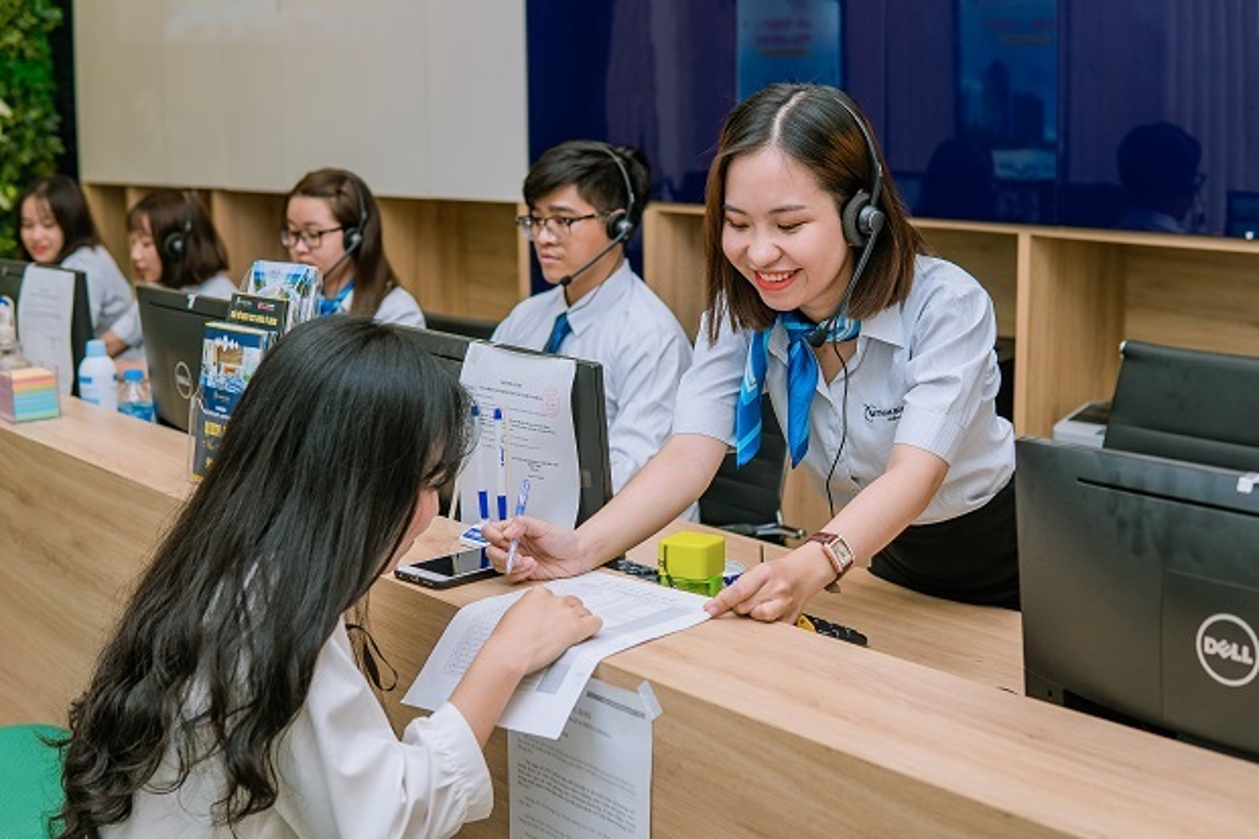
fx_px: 1573
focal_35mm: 45
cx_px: 630
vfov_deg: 29.8
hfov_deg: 43.6
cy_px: 420
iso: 320
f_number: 2.8
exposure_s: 1/200
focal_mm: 30
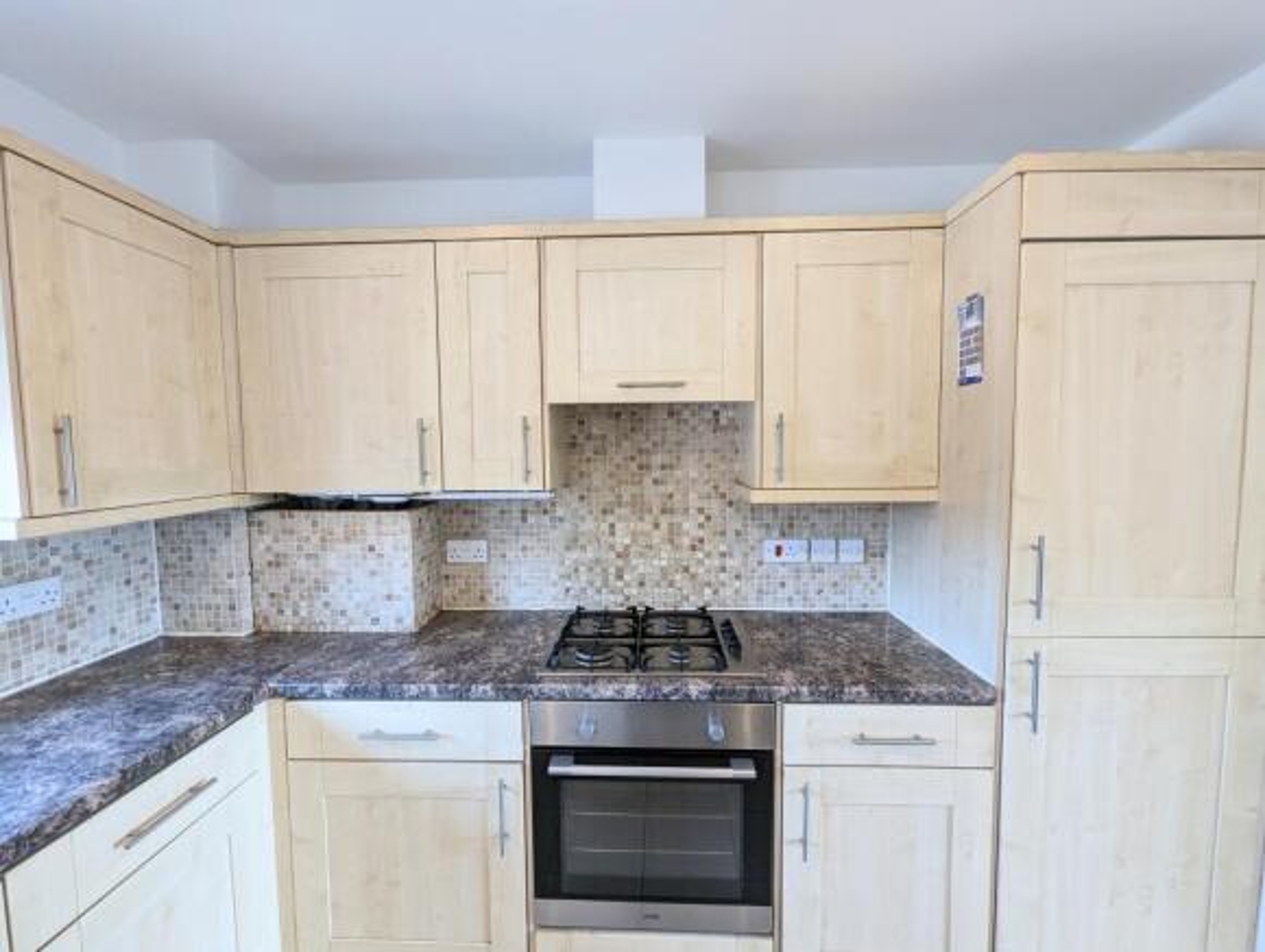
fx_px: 476
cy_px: 476
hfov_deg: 106.1
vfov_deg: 90.1
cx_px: 632
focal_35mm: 13
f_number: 2.2
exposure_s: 1/25
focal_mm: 1.95
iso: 107
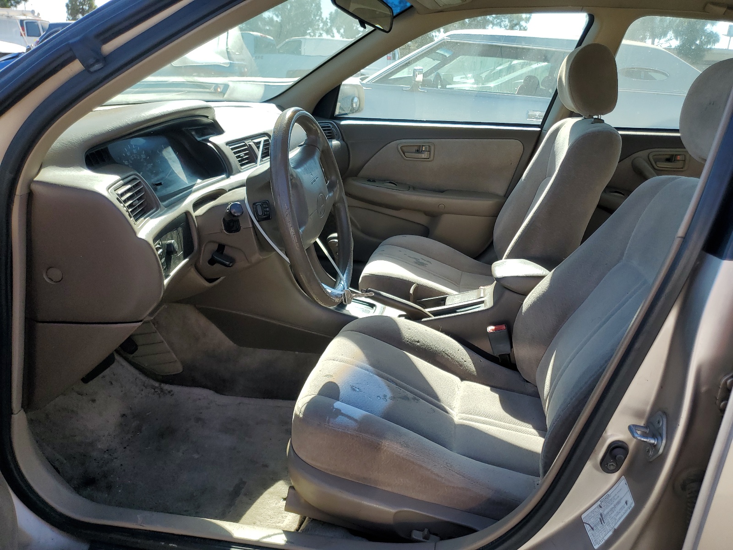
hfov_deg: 67.3
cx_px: 366
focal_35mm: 26
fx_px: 551
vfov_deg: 53.1
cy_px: 275
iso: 50
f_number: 1.5
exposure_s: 1/909
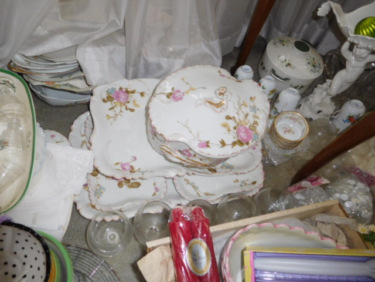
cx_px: 188
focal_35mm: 25
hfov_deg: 69.4
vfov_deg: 54.9
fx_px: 271
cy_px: 141
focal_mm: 4.5
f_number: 3.4
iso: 200
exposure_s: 1/30
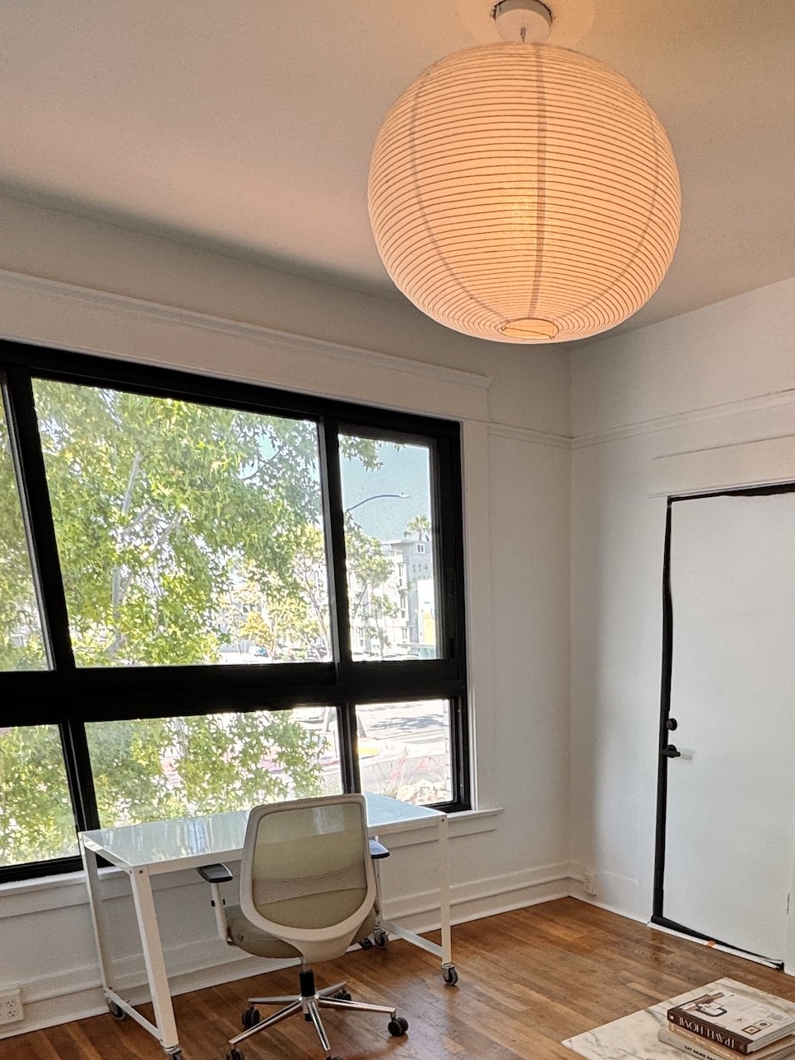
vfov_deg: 55.6
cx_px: 578
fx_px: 888
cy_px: 899
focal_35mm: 29
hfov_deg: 46.8
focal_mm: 2.22
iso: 100
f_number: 2.2
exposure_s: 1/120
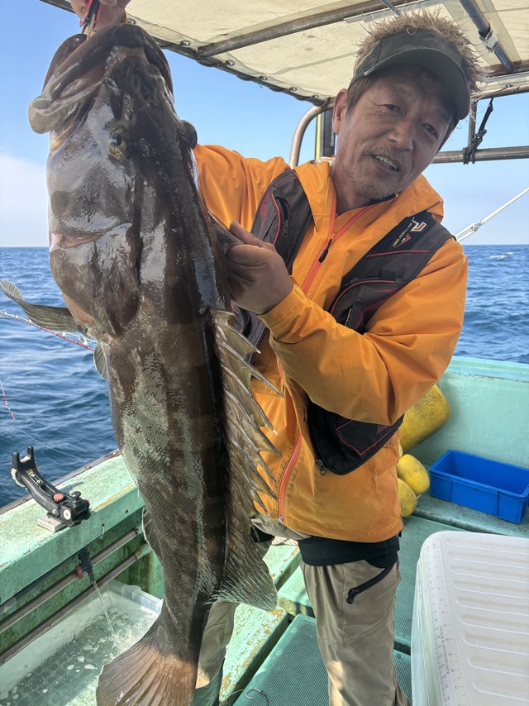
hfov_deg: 53.0
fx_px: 530
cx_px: 264
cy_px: 353
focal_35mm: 26
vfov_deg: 67.3
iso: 50
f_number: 1.6
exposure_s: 1/581
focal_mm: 5.96
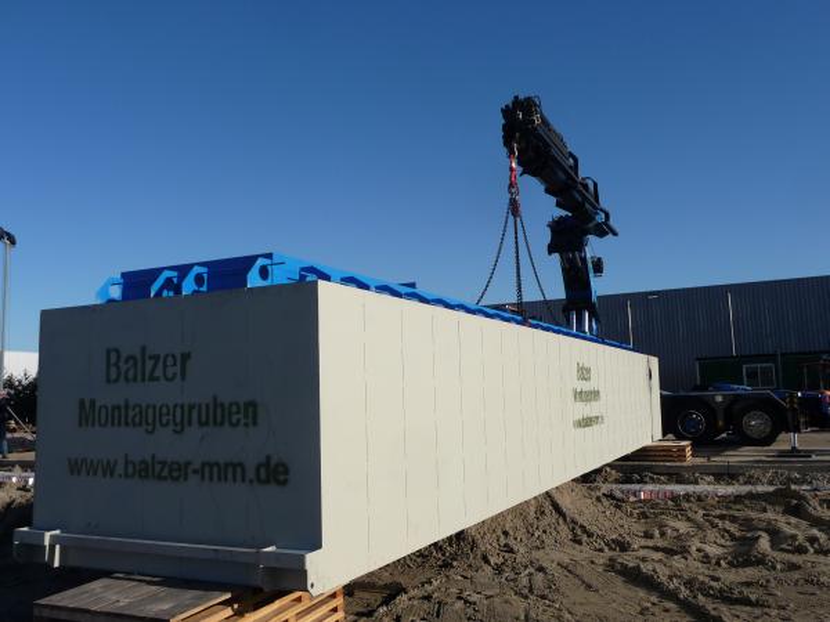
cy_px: 311
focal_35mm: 30
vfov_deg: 46.8
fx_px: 719
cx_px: 415
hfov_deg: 60.0
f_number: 8
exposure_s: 1/250
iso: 100
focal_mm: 5
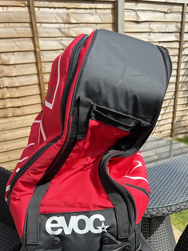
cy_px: 152
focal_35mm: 34
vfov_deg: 53.5
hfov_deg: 41.7
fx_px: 246
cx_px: 105
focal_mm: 5.7
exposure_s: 1/3257
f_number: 1.5
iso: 50
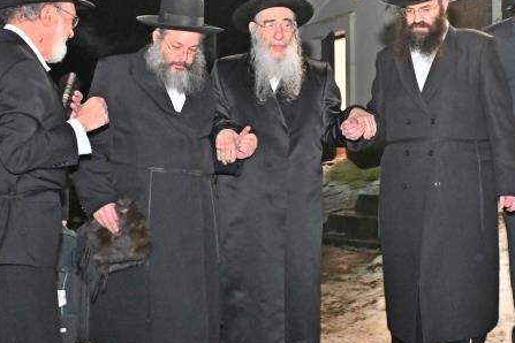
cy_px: 105
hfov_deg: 35.8
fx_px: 787
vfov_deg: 24.5
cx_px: 348
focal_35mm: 55
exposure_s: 1/160
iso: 2000
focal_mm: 24
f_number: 4
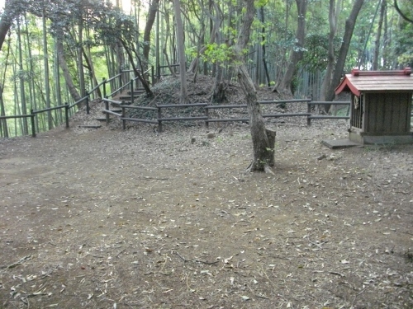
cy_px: 154
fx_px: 382
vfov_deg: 44.2
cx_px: 206
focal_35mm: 32
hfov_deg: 56.8
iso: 791
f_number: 2.9
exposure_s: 1/100
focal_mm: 5.7
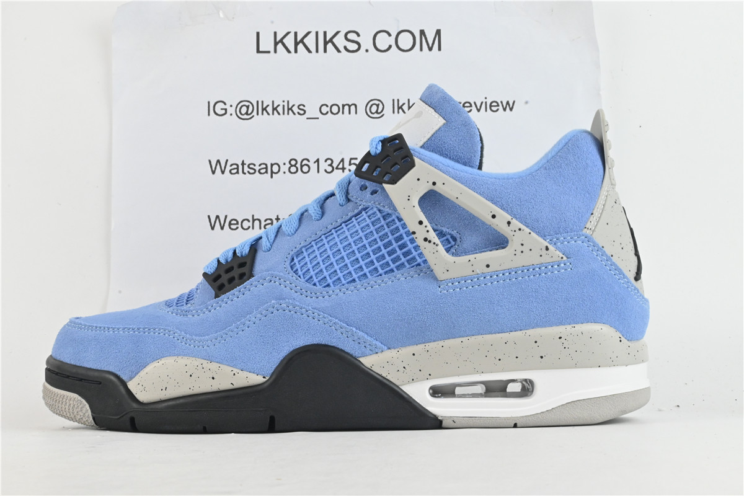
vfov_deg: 25.8
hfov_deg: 37.9
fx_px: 1085
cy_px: 248
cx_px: 372
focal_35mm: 52
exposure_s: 1/20
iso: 1250
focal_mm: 35
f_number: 22
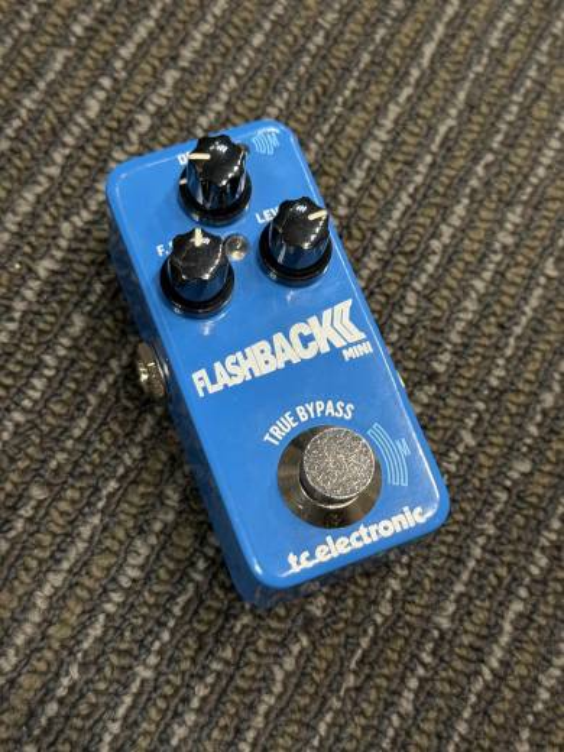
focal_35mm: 48
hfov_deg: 30.3
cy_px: 376
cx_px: 282
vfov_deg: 39.7
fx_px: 1043
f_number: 1.78
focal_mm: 6.76
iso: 50
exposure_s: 1/60
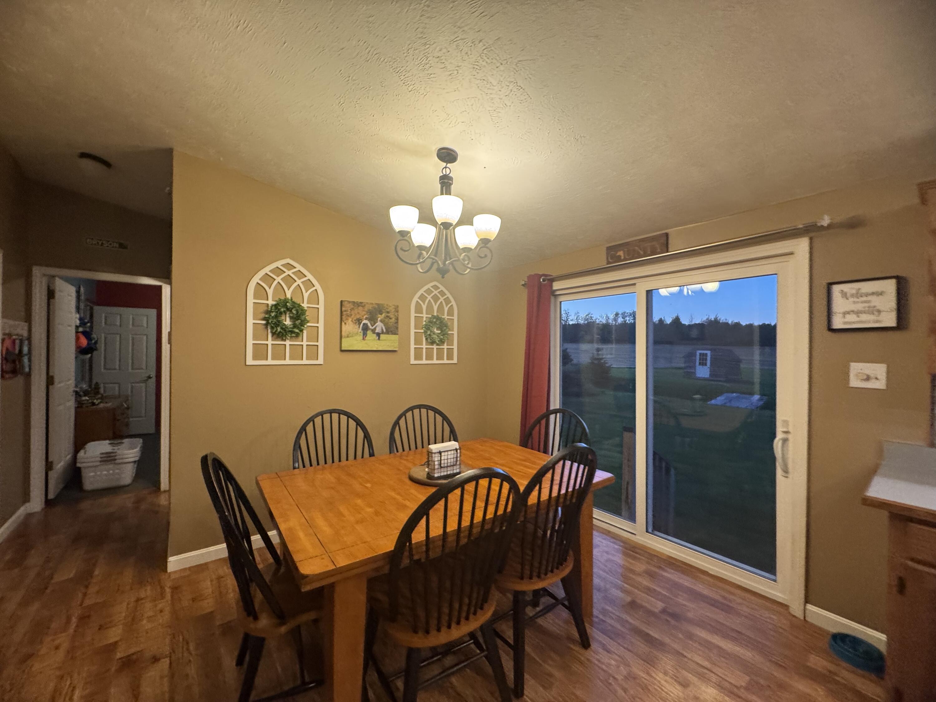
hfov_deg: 102.1
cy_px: 351
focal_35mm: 14
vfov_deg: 85.7
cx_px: 468
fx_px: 379
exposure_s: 1/60
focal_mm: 2.22
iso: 320
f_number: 2.2
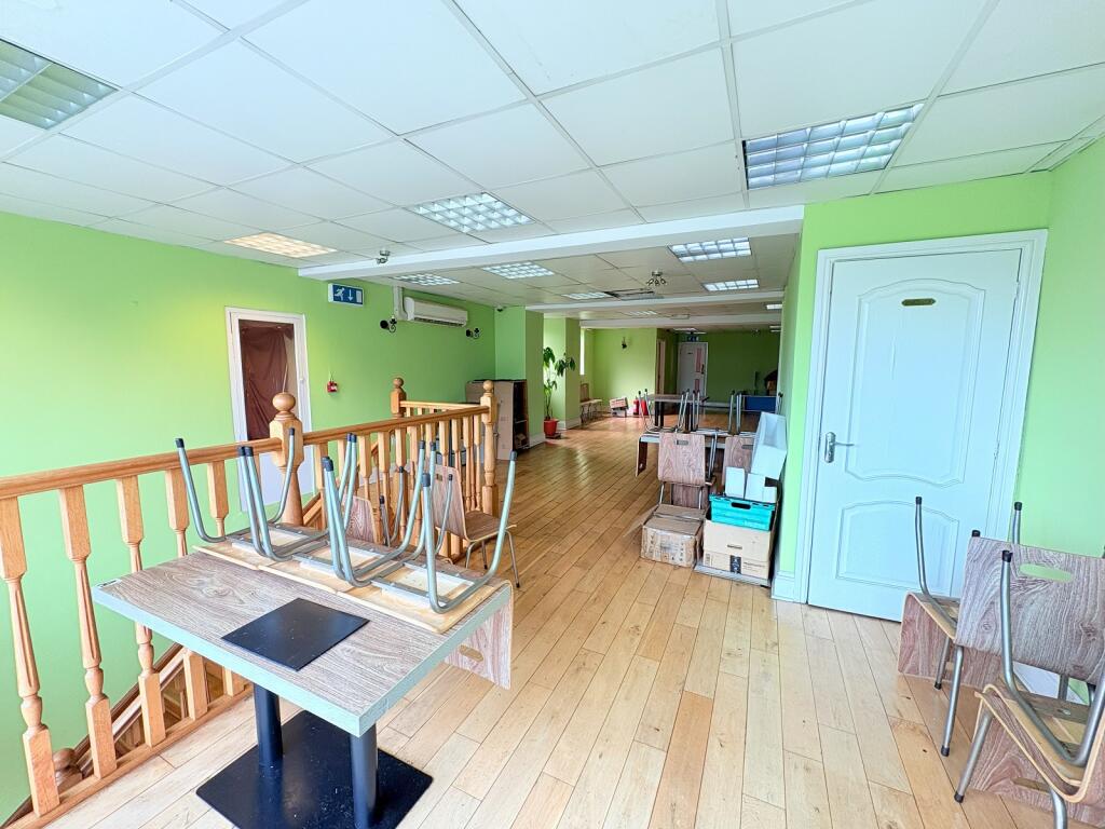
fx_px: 447
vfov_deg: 85.7
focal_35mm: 14
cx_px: 552
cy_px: 414
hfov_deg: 102.1
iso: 125
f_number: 2.2
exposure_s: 1/99
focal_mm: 2.22
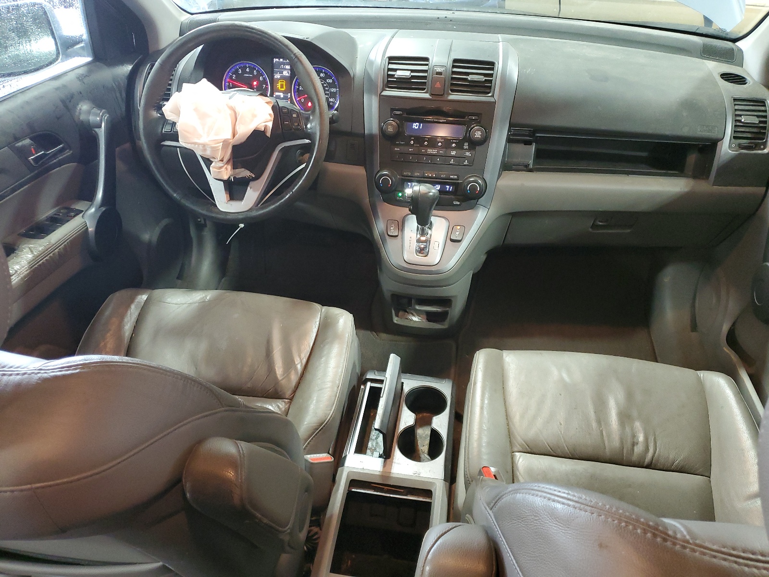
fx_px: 578
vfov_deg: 53.1
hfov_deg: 67.3
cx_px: 384
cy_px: 288
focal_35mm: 26
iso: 286
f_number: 1.5
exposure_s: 1/20
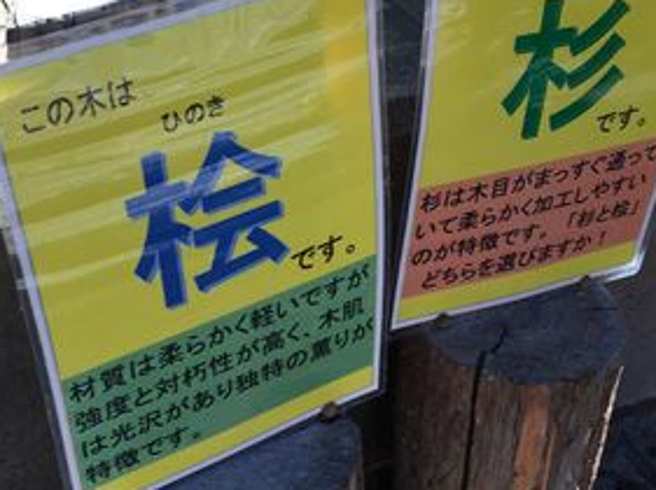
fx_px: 1173
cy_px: 294
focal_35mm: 62
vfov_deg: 23.6
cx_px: 317
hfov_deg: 31.2
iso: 25
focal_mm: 4.15
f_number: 2.2
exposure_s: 1/124
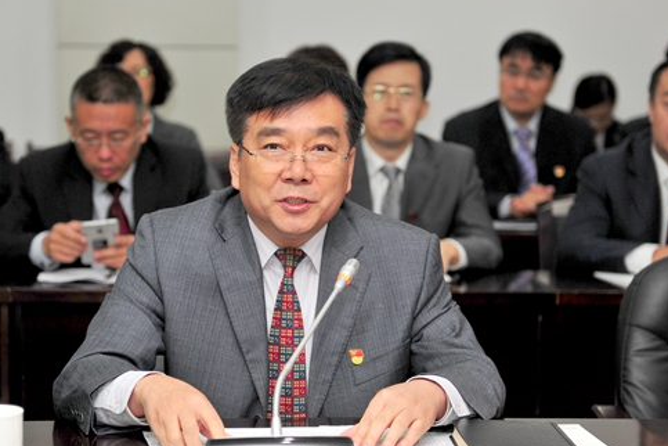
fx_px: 1614
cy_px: 262
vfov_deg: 15.7
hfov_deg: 23.4
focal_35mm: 87
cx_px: 304
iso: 800
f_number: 3.2
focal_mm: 70
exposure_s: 1/125
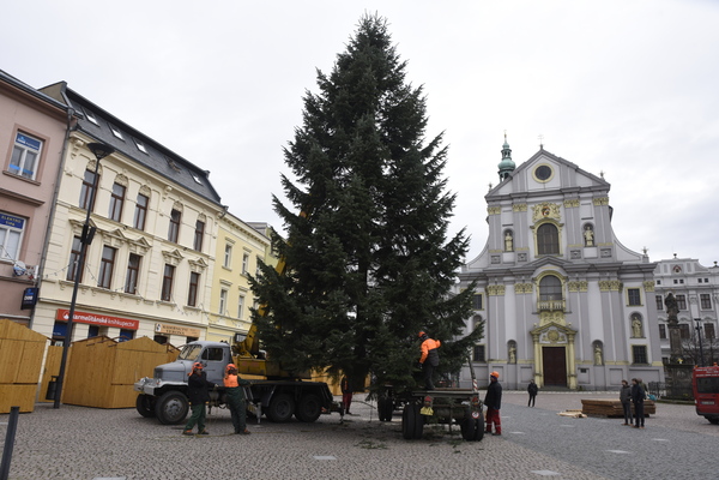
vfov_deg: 53.1
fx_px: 479
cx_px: 360
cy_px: 240
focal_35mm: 24
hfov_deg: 73.7
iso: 400
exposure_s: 1/320
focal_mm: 24
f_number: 8
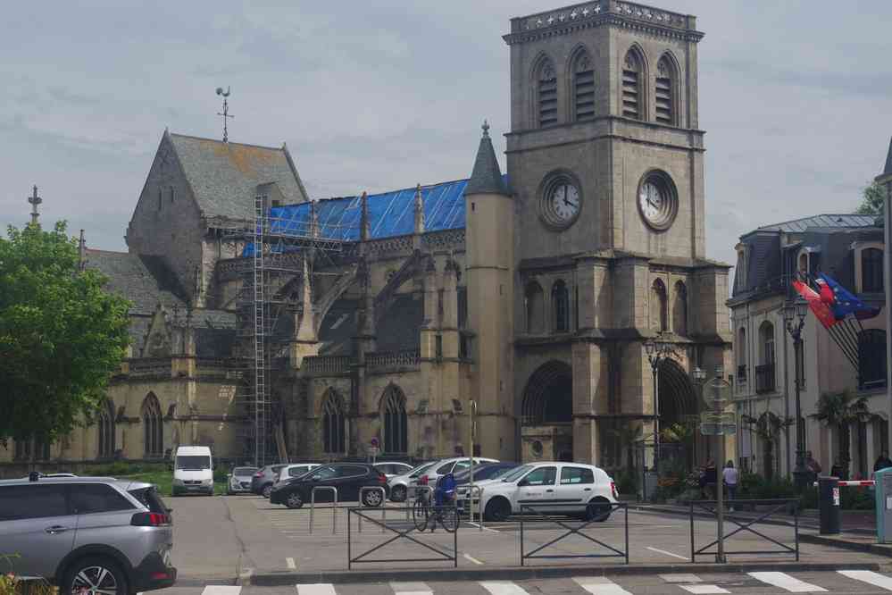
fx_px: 2044
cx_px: 446
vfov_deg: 16.6
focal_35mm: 82
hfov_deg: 24.6
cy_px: 298
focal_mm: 55
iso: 200
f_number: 11
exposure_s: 1/125
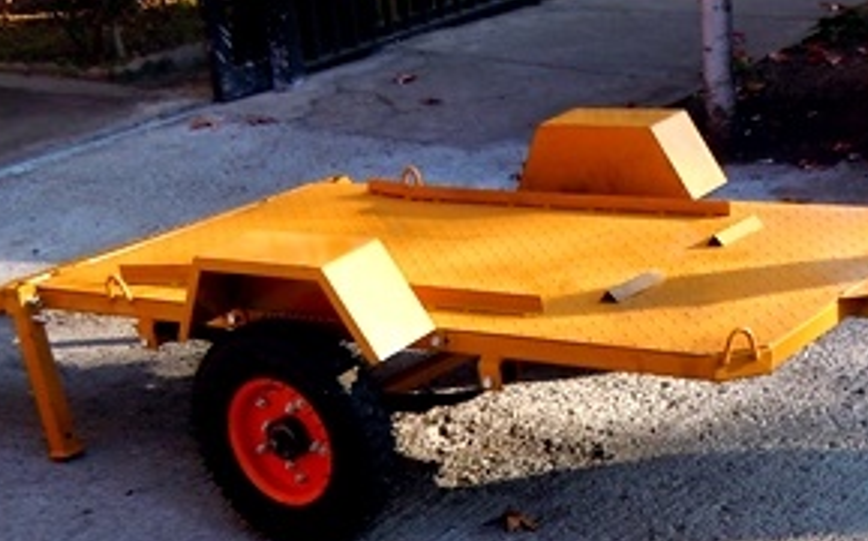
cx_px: 611
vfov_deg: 17.3
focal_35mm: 73
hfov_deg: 28.0
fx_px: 1725
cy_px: 570
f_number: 3.5
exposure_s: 1/320
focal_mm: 5.4
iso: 100
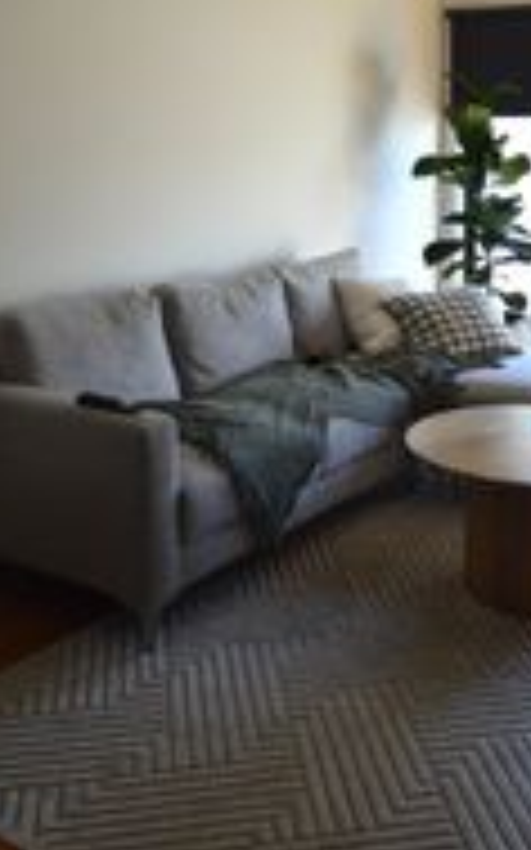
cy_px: 196
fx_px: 1011
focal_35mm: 44
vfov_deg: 43.9
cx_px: 356
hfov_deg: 29.2
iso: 400
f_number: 8
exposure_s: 1/60
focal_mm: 11.5
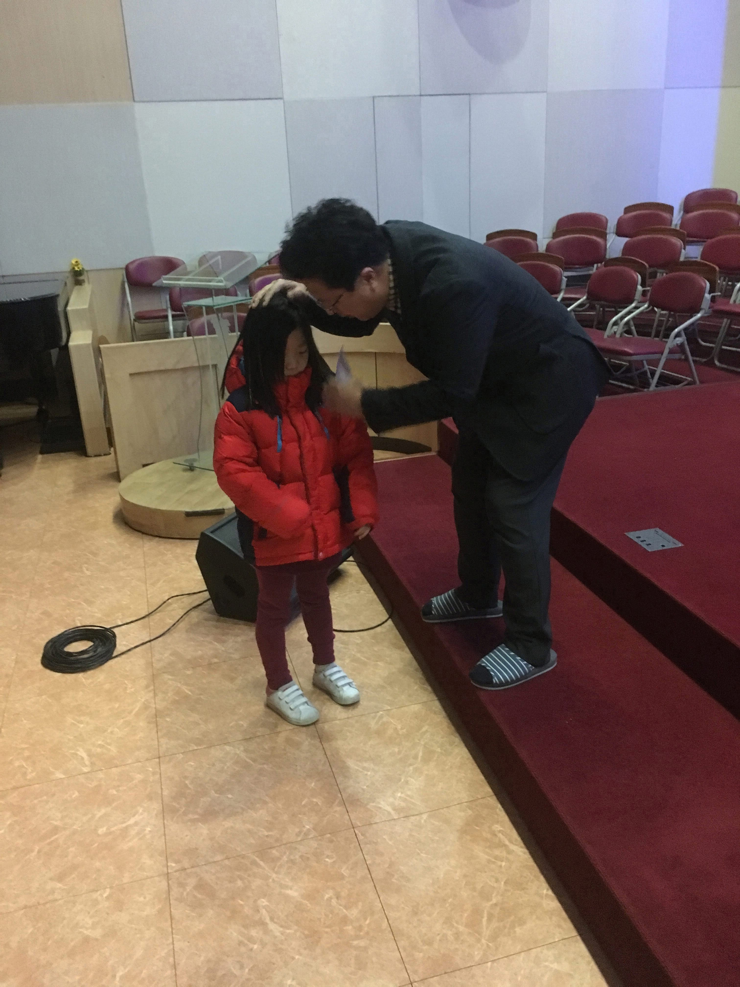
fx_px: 827
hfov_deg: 48.2
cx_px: 370
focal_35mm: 29
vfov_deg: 61.7
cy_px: 494
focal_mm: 4.15
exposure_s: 1/15
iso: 640
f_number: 2.2
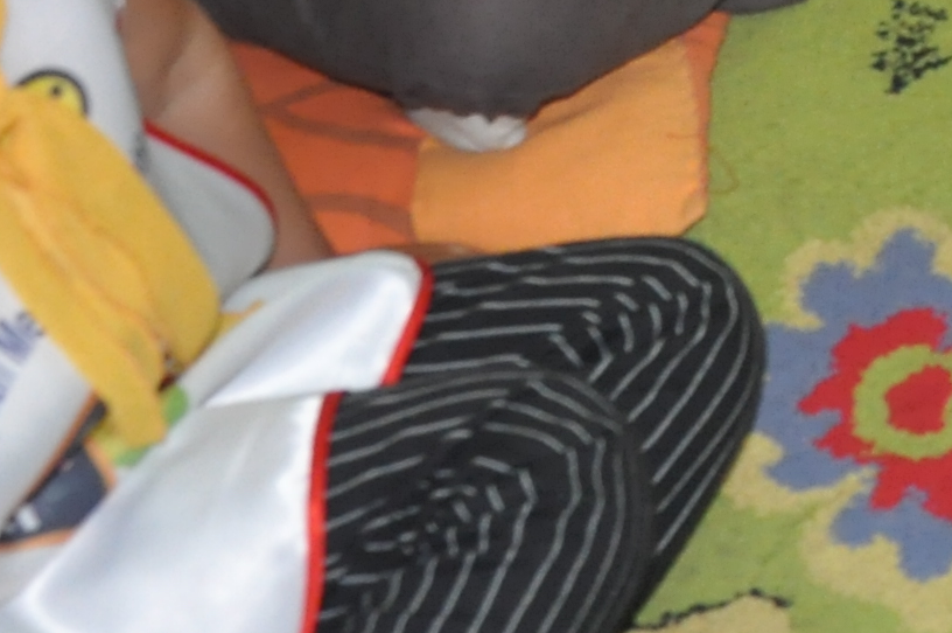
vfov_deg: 8.0
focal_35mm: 166
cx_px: 1812
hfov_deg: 11.4
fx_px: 4375
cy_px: -501
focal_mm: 21
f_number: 4
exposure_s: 1/60
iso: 800
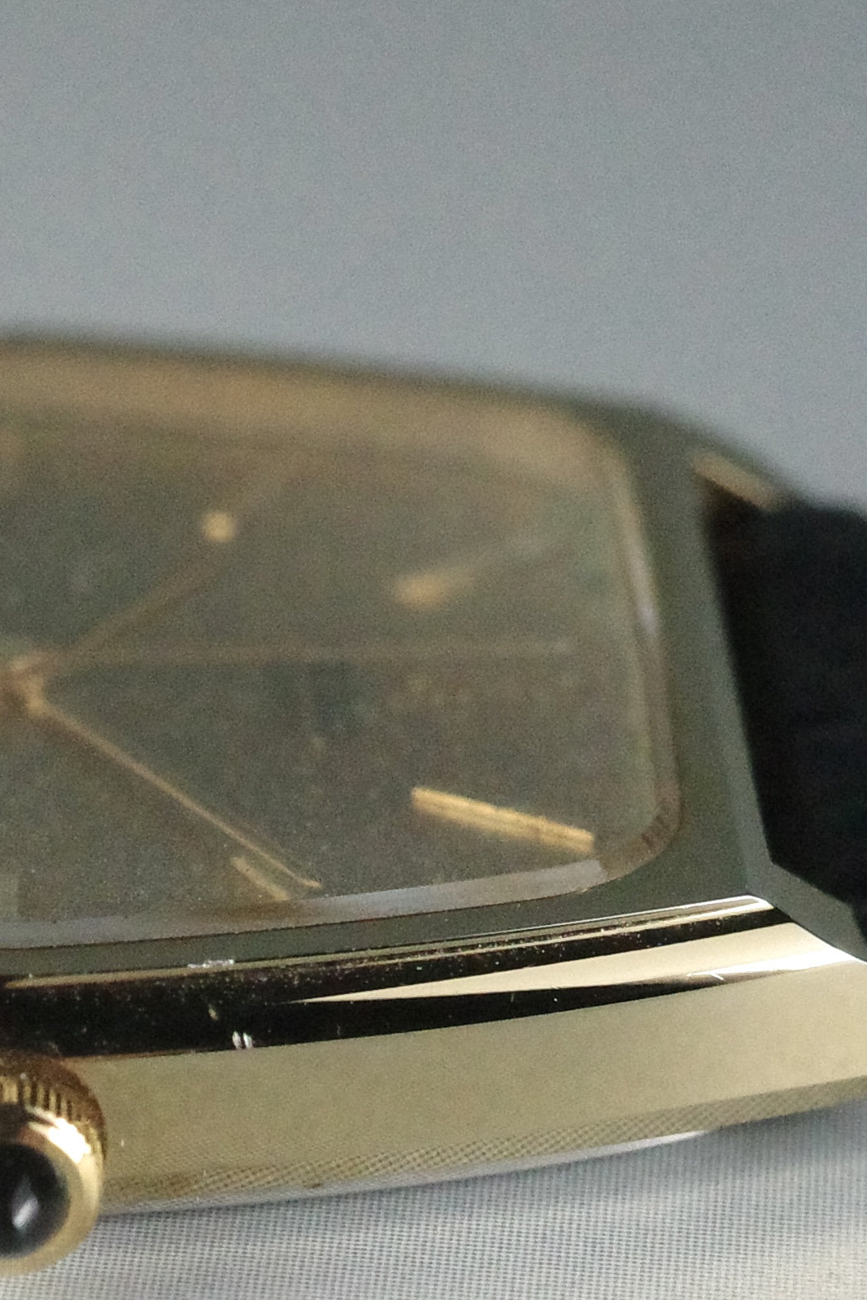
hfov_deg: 10.2
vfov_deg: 15.4
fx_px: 4802
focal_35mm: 133
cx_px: -35
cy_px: 754
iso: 5000
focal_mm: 26
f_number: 5.6
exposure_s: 1/800
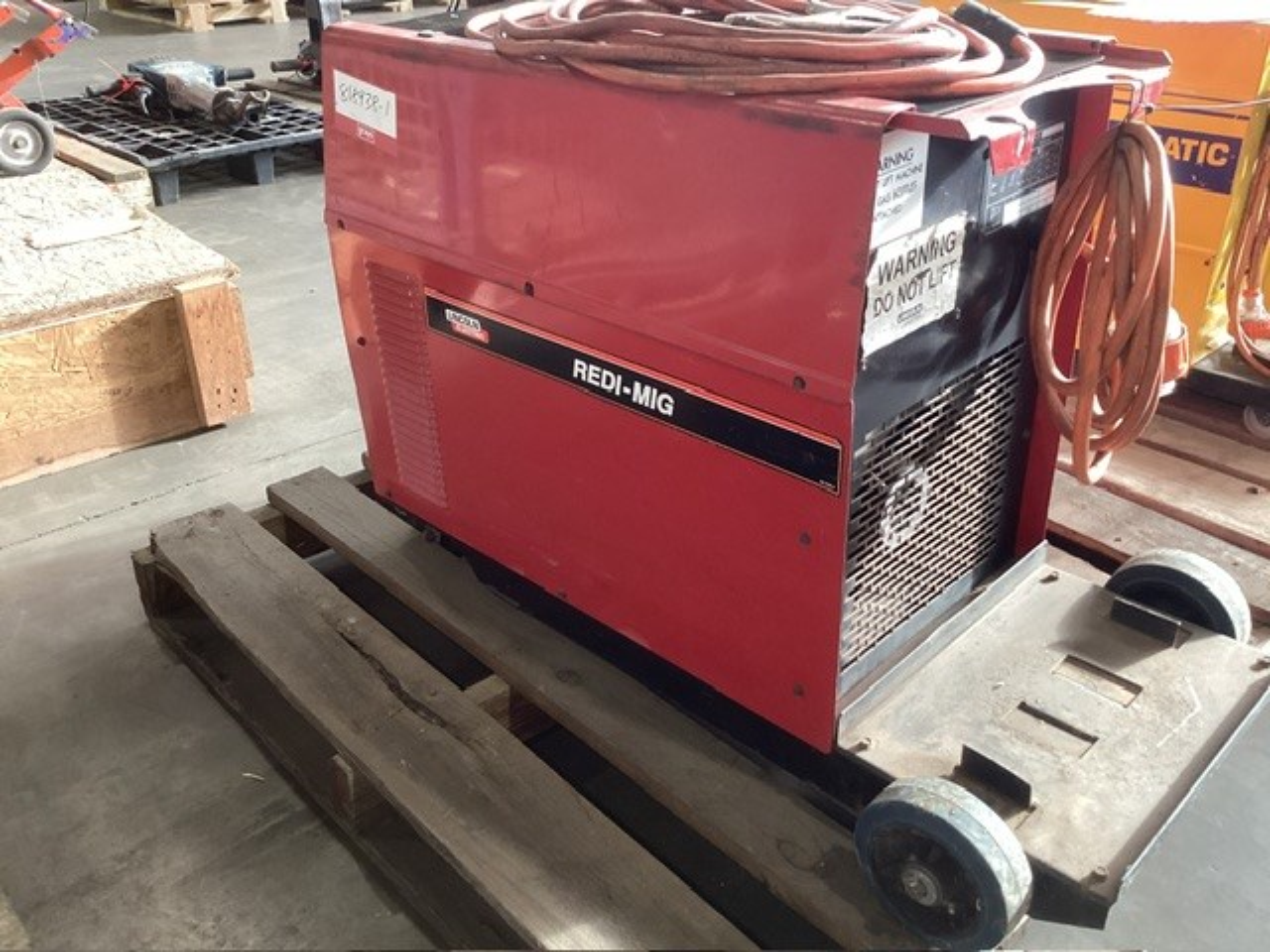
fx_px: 1137
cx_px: 635
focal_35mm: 31
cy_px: 476
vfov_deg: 45.4
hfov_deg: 58.4
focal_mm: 3.3
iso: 160
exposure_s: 1/60
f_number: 2.4
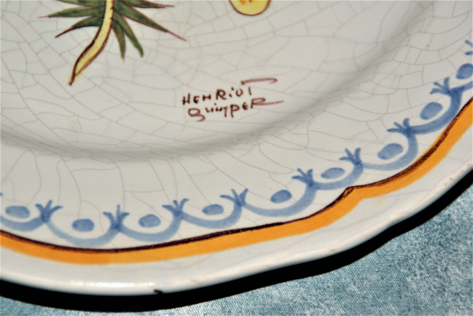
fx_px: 2664
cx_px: 236
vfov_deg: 6.8
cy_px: 158
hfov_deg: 10.1
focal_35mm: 202
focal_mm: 135
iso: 400
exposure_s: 1/125
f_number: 6.3
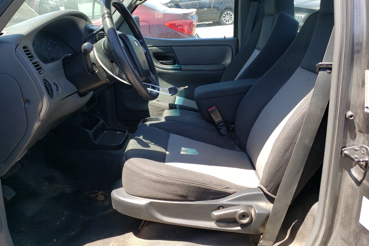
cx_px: 182
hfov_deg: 65.5
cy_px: 113
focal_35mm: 28
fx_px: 287
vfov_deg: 46.4
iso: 50
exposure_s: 1/500
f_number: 1.5
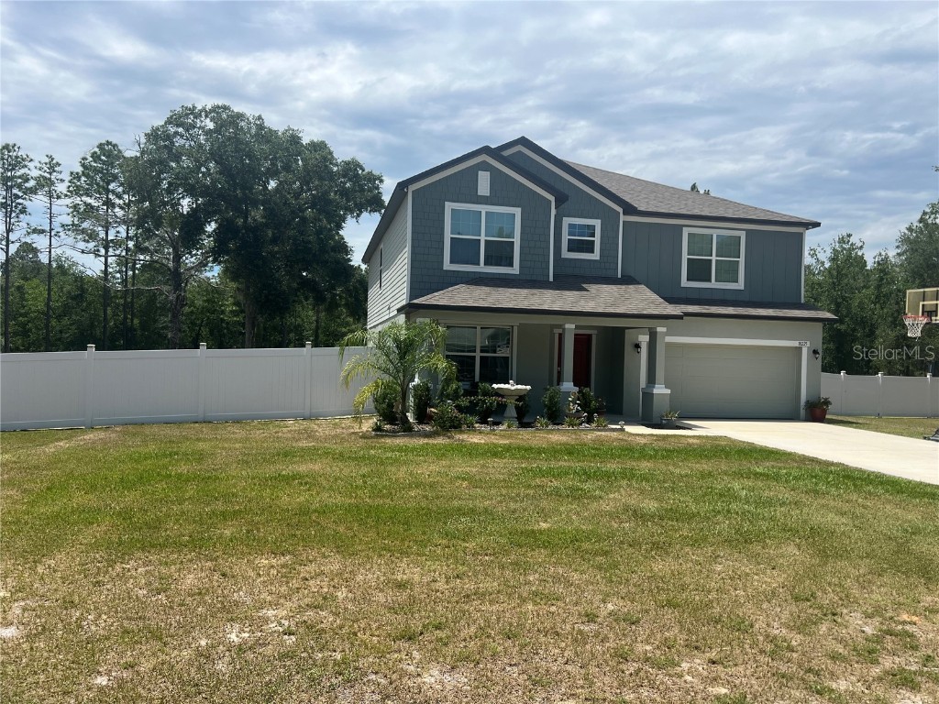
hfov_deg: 67.3
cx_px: 470
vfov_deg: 53.1
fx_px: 705
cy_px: 352
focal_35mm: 26
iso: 50
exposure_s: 1/5882
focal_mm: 5.7
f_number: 1.5
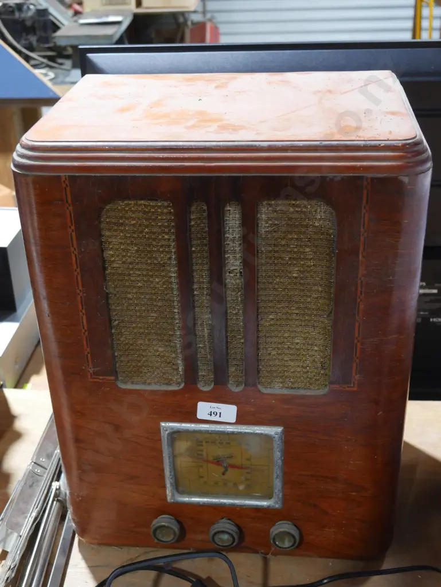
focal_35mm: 46
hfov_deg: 31.5
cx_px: 220
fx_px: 781
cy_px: 294
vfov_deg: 41.2
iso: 1600
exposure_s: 1/60
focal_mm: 23
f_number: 5.1
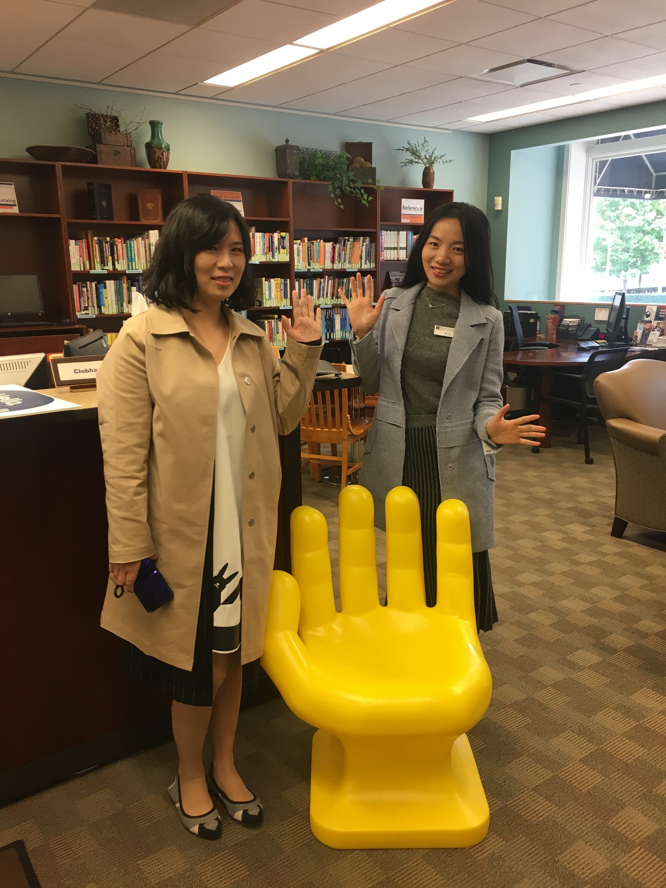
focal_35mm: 29
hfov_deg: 48.2
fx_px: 744
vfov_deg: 61.7
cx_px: 333
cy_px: 444
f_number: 2.2
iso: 64
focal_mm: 4.15
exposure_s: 1/30
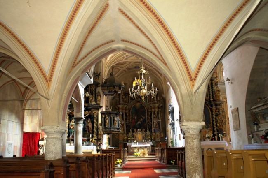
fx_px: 223
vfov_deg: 43.6
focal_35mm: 30
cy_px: 89
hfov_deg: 61.9
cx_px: 134
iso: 400
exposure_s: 1/10
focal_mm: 20
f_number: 4
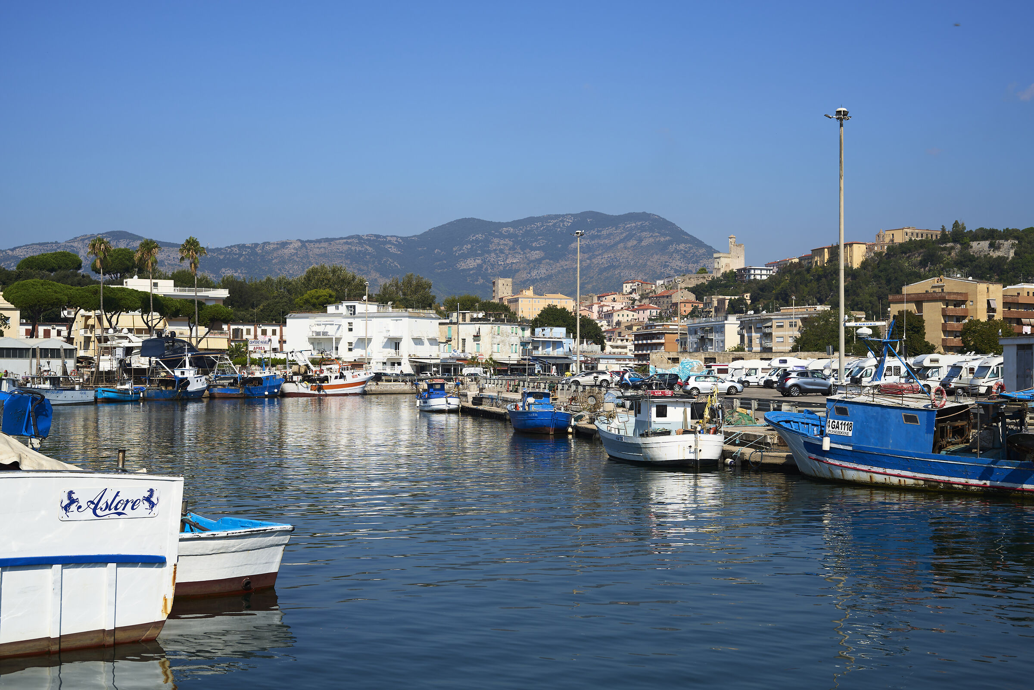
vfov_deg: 27.0
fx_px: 1436
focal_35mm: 50
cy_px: 345
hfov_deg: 39.6
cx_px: 517
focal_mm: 50
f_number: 7.1
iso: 100
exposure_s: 1/400
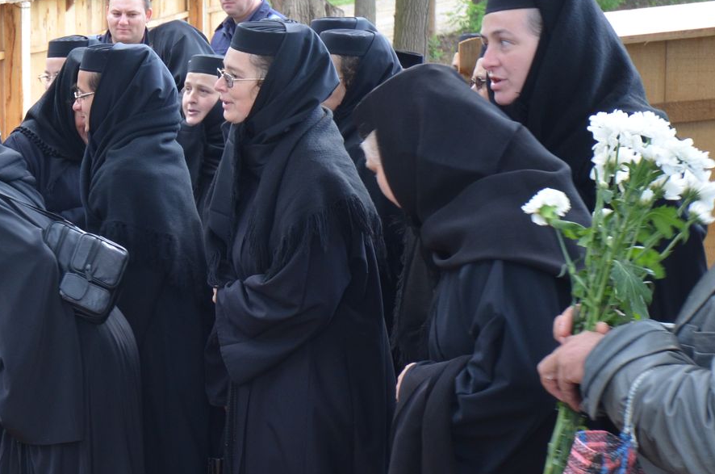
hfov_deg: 24.7
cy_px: 166
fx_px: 1546
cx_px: -15
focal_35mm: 78
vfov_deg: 17.4
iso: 450
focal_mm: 24
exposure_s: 1/60
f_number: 4.5
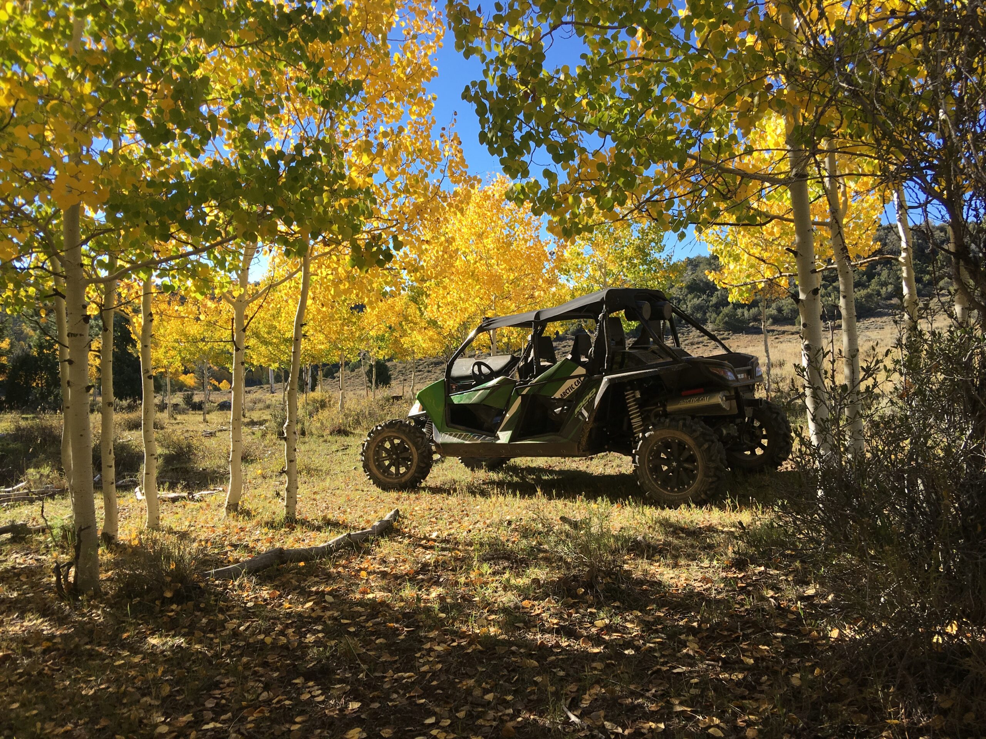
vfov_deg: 48.2
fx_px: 826
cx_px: 493
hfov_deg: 61.7
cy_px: 370
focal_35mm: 29
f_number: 2.2
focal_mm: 4.15
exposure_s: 1/718
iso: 25
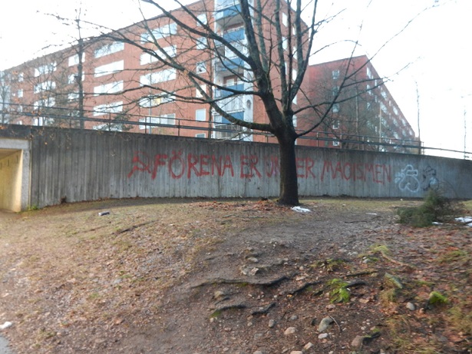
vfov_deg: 54.9
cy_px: 177
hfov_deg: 69.4
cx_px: 236
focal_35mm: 25
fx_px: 341
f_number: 3.5
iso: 400
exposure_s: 1/1.6
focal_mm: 4.5
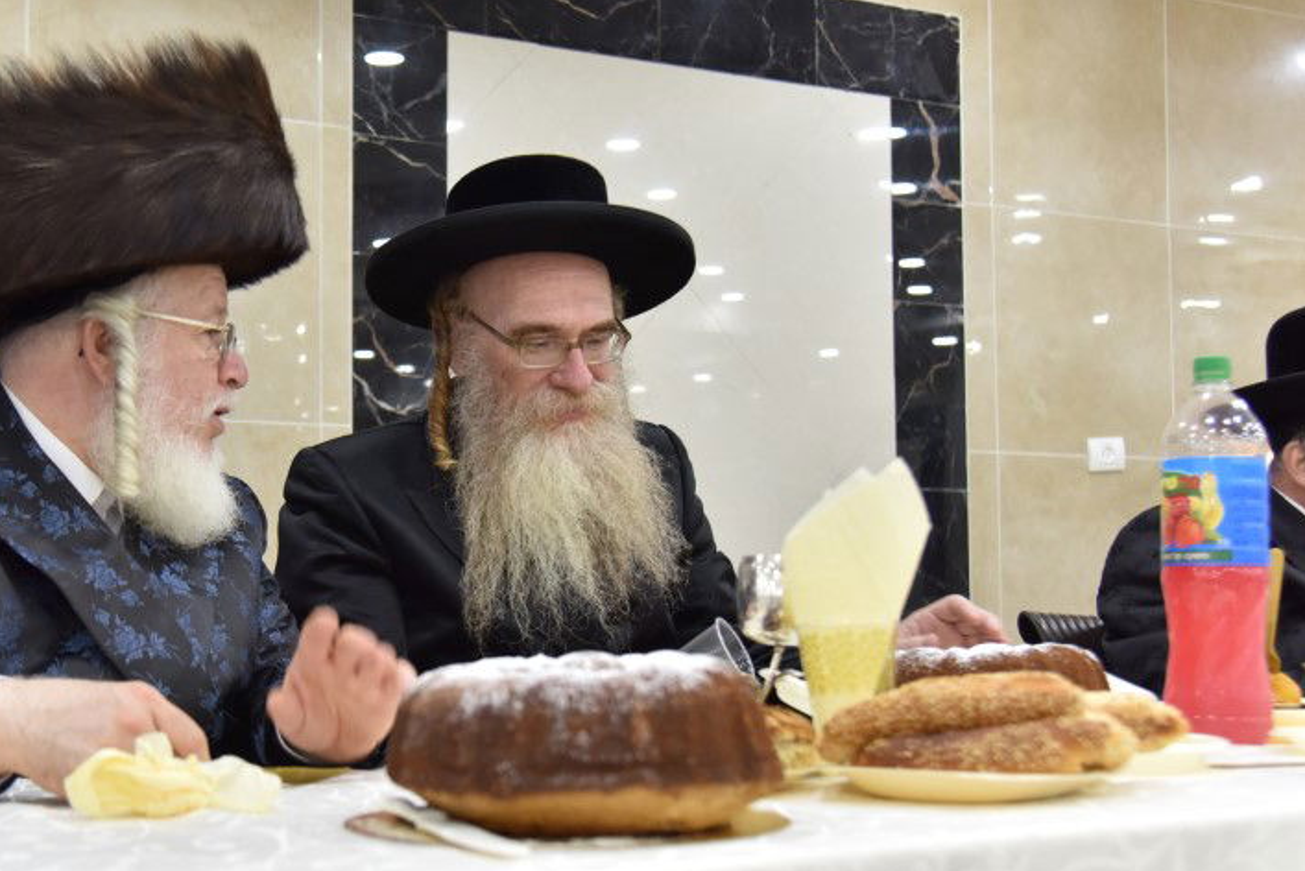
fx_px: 1994
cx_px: 397
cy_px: 477
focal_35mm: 55
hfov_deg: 35.7
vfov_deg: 24.6
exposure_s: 1/125
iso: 1000
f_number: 4
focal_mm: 38
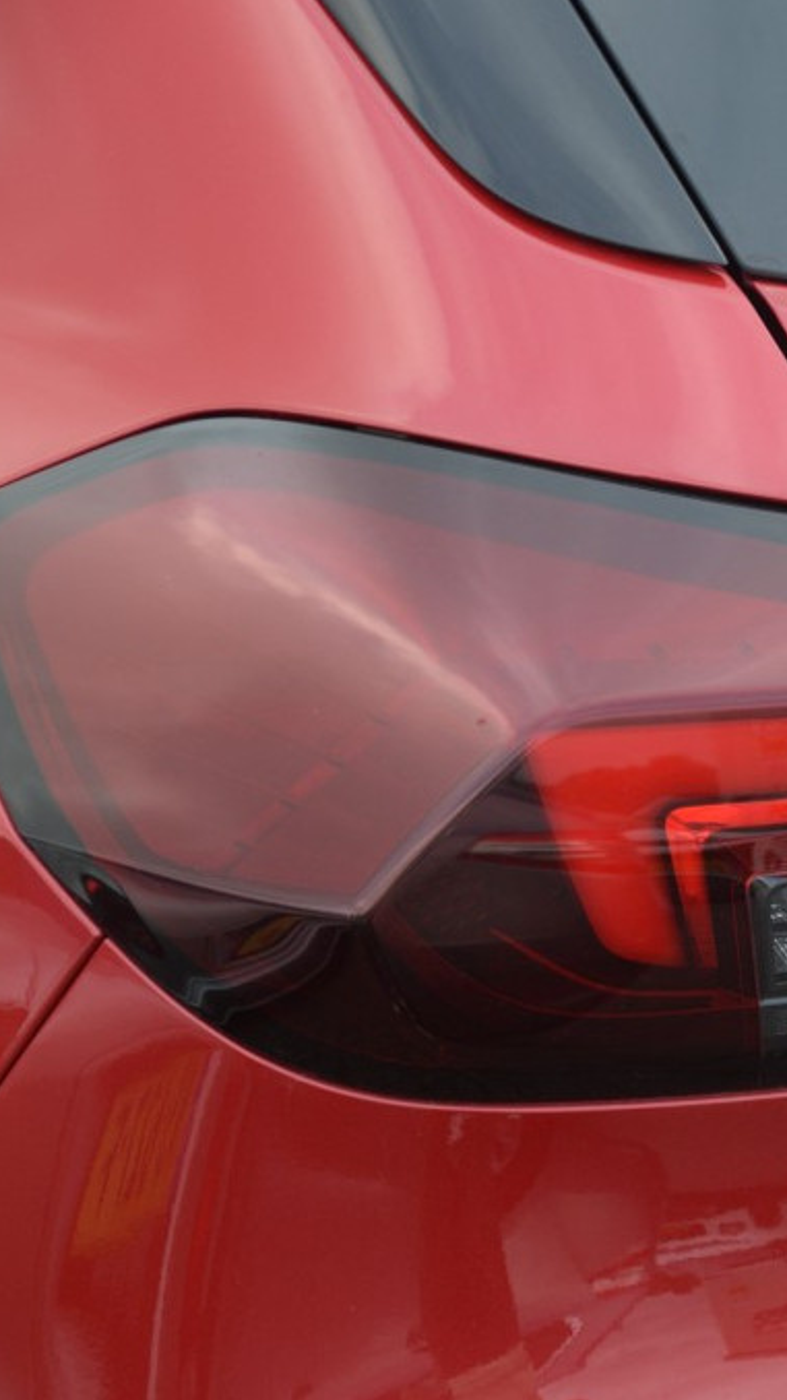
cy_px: 701
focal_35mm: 202
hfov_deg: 6.0
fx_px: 7492
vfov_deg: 10.7
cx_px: 870
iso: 450
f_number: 5.6
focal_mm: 85
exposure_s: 1/250
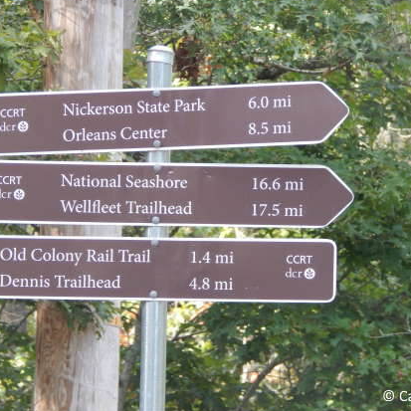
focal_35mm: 326
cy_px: 172
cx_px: 184
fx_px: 4379
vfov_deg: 5.4
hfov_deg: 5.4
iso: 125
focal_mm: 41.7
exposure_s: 1/50
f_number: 5.6
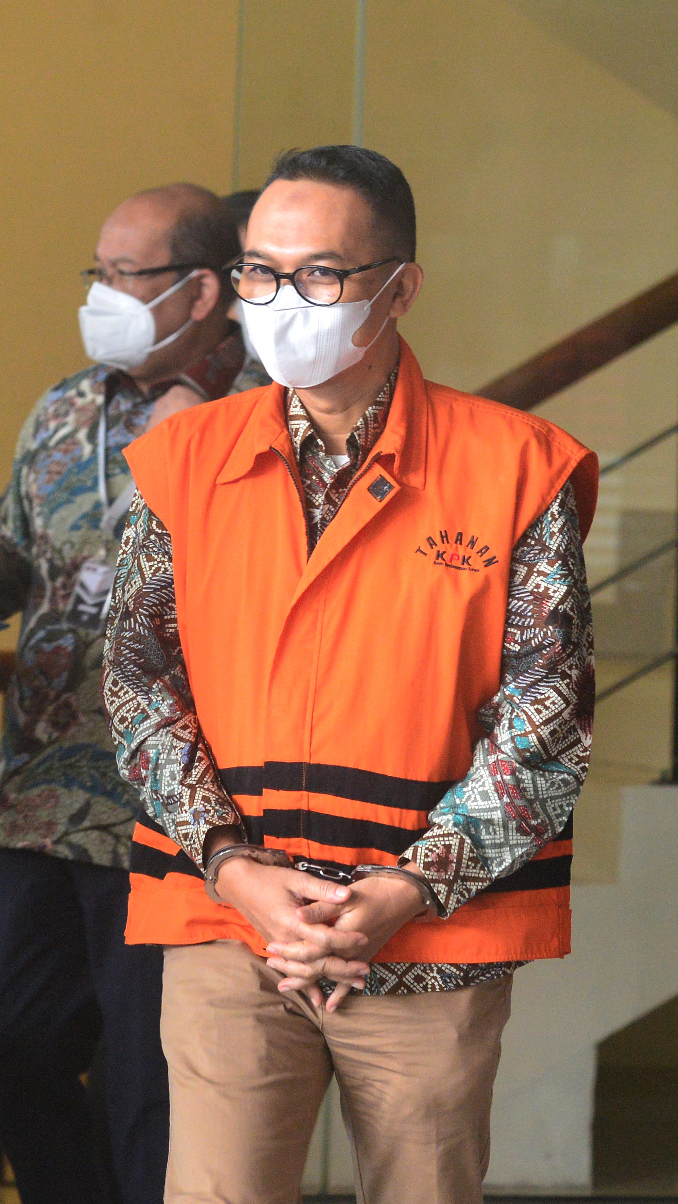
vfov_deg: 8.8
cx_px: 39
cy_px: 602
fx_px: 7798
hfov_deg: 5.0
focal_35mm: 244
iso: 2500
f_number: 8
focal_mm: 155
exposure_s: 1/100
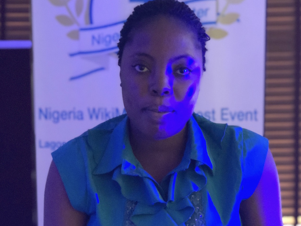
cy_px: 135
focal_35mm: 77
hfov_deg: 25.3
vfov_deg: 19.1
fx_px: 670
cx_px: 151
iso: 1250
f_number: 2.8
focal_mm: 6.6
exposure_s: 1/50
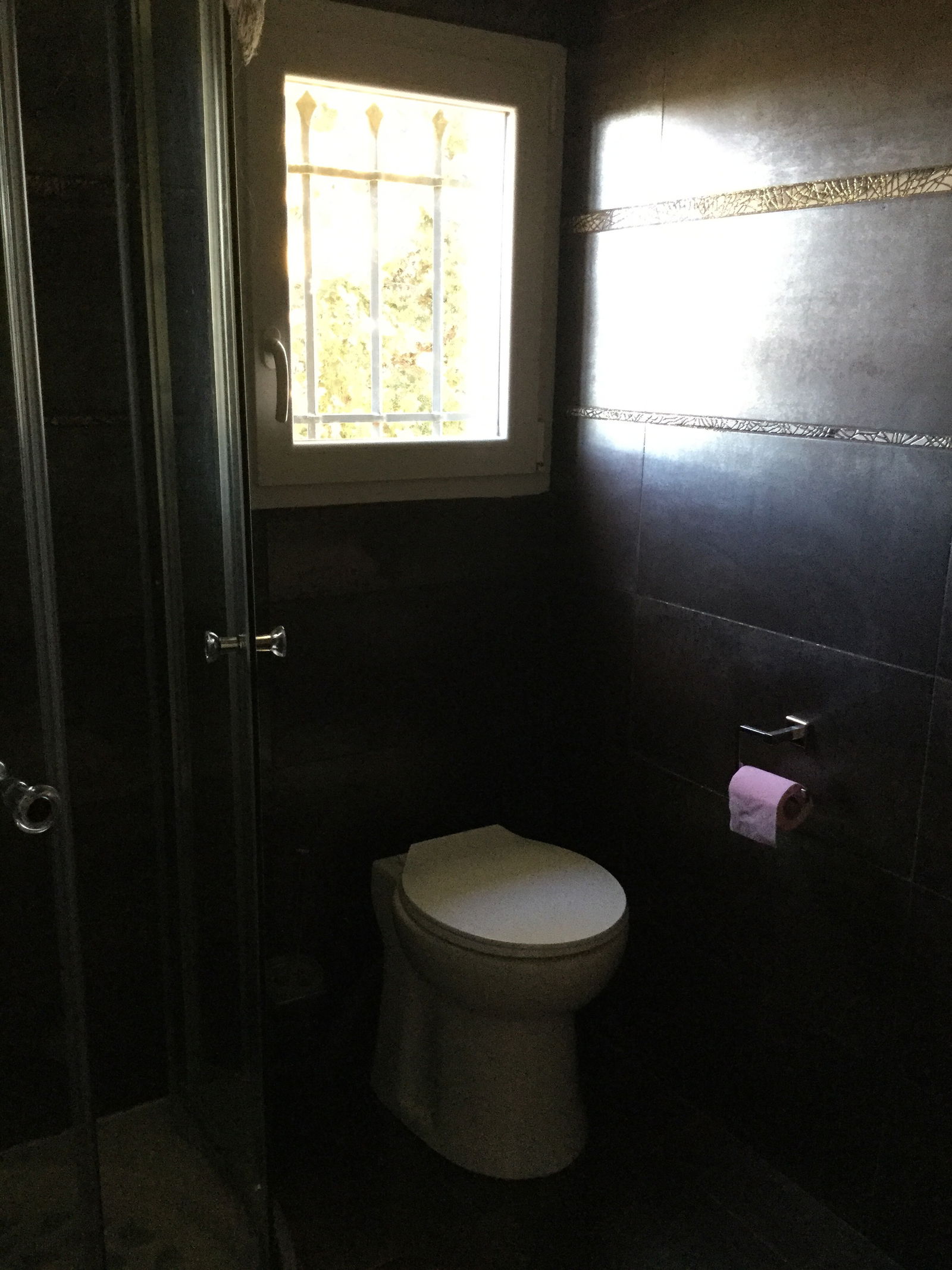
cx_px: 476
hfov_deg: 45.4
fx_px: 1137
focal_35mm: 31
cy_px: 635
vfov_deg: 58.3
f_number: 2.4
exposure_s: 1/33
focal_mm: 3.3
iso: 250
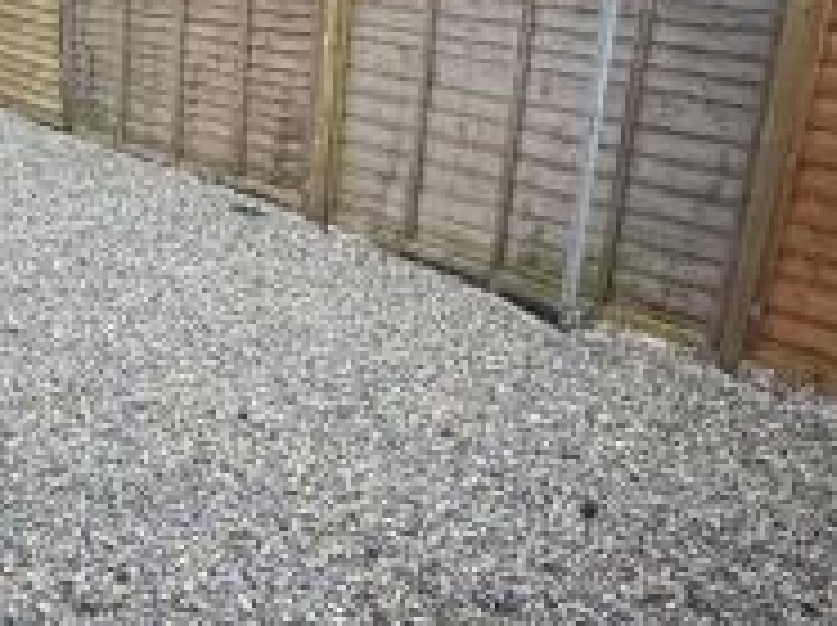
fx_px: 1063
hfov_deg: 42.2
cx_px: 254
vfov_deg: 32.5
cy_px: 200
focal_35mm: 44
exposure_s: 1/191
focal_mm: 2.22
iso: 64
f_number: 2.2
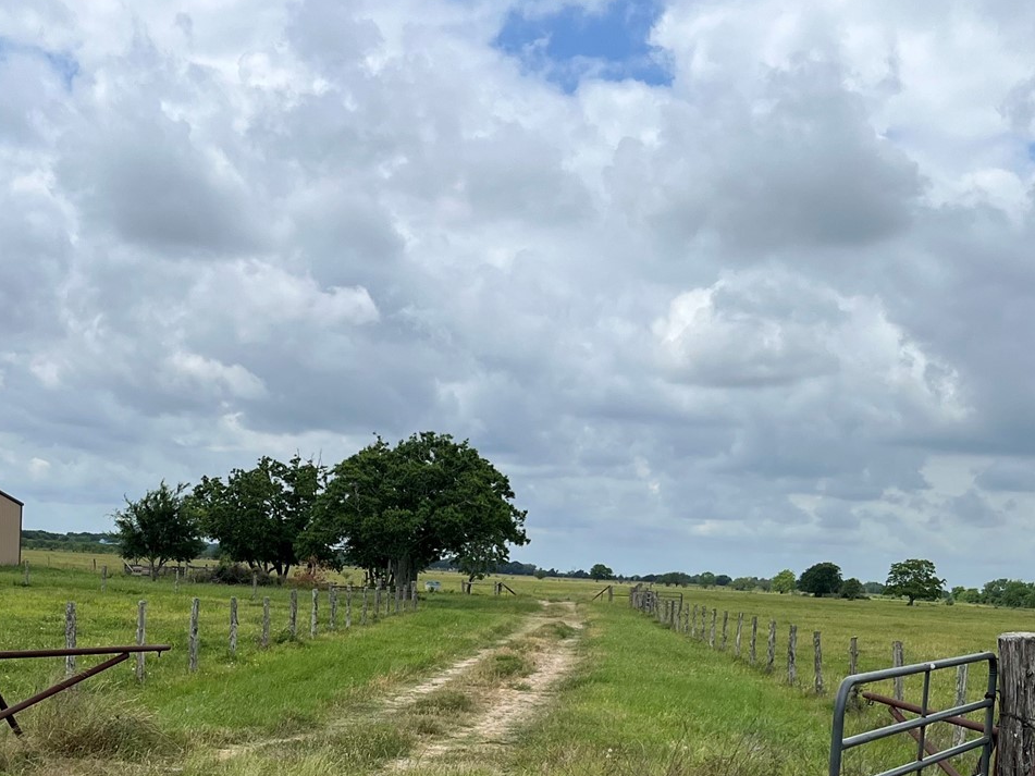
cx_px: 392
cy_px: 734
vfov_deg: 25.1
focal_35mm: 56
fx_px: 1674
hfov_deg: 34.2
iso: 50
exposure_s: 1/5319
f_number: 1.6
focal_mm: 5.1
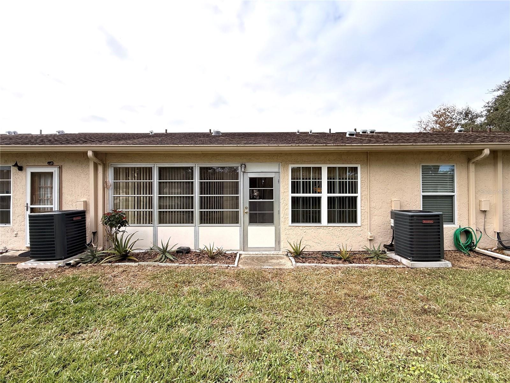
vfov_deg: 85.7
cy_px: 192
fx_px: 206
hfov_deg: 102.1
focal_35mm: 14
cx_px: 255
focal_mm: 2.22
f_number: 2.2
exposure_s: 1/1312
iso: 64
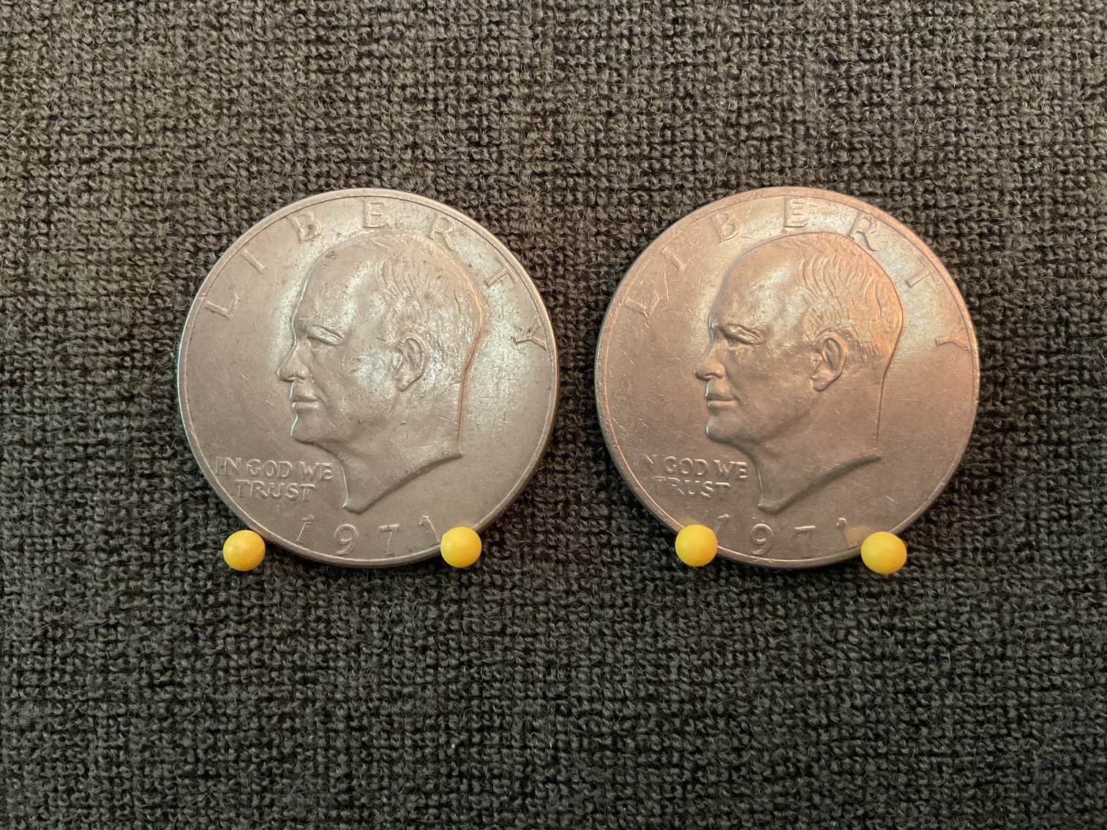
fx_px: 927
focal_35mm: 29
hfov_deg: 61.7
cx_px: 554
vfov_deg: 48.2
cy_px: 415
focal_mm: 3
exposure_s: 1/30
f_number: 1.8
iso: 400
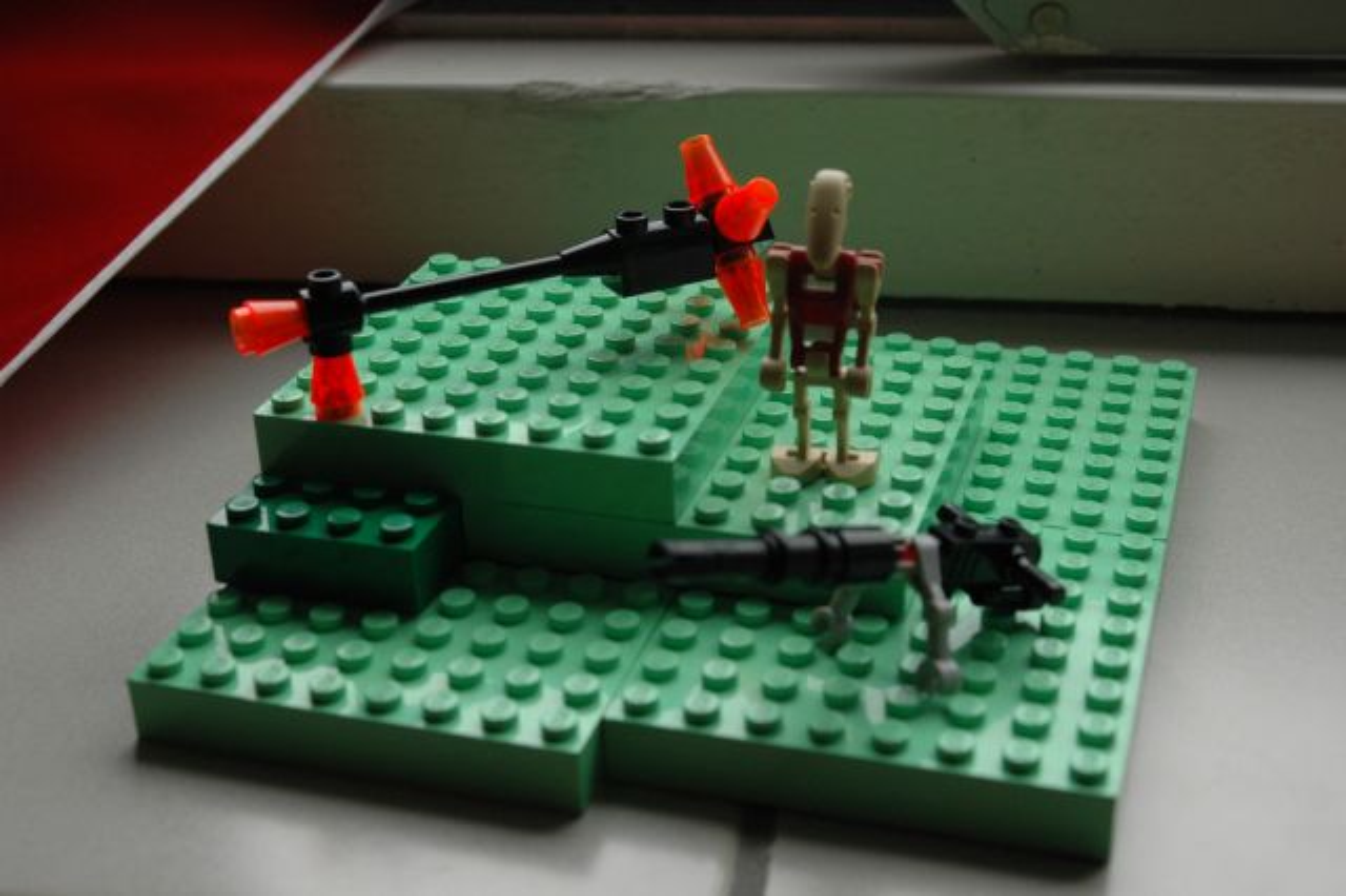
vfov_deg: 23.8
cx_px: 673
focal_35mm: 57
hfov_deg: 35.1
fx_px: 2130
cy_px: 448
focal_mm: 38
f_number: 8
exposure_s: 1/250
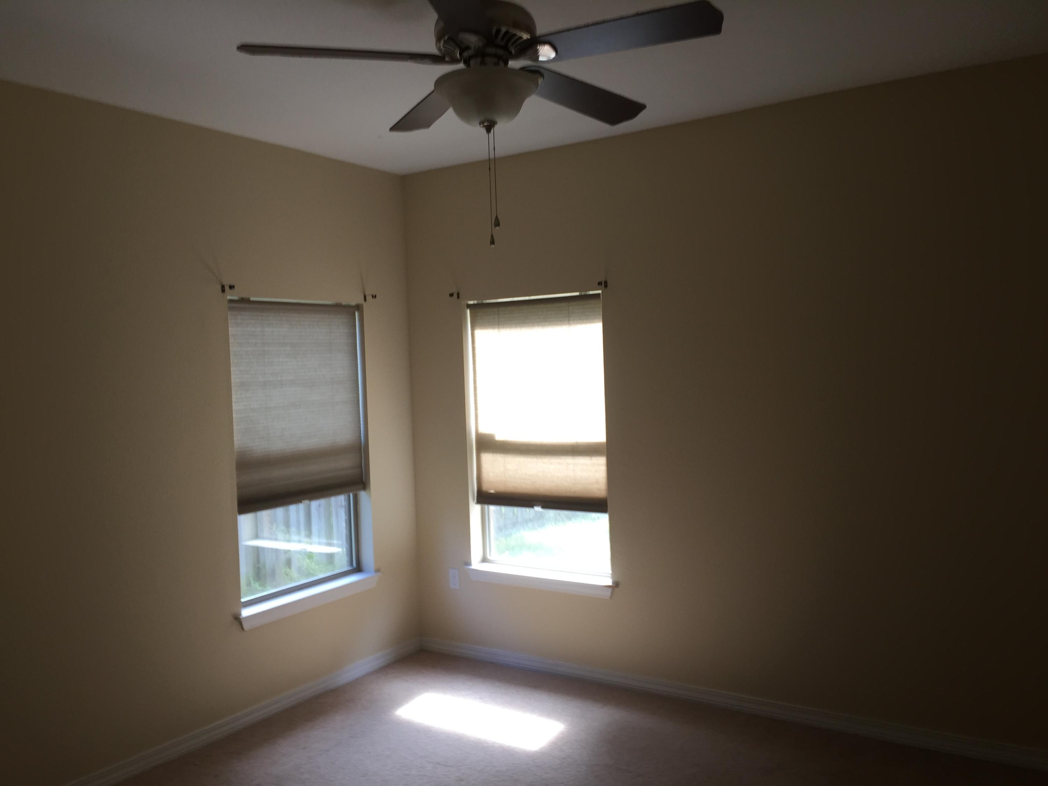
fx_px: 878
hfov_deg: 61.7
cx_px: 524
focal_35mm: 29
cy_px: 393
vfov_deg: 48.2
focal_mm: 4.15
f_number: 2.2
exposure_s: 1/40
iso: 32
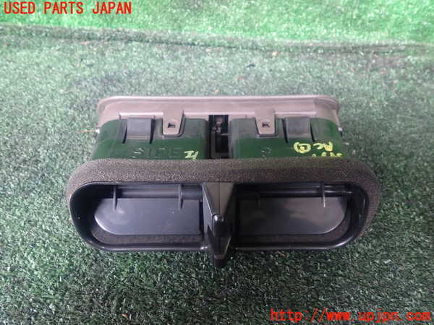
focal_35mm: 30
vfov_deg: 46.8
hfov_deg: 60.0
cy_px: 162
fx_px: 376
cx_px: 217
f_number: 2.3
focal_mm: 5.4
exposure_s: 1/25
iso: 800
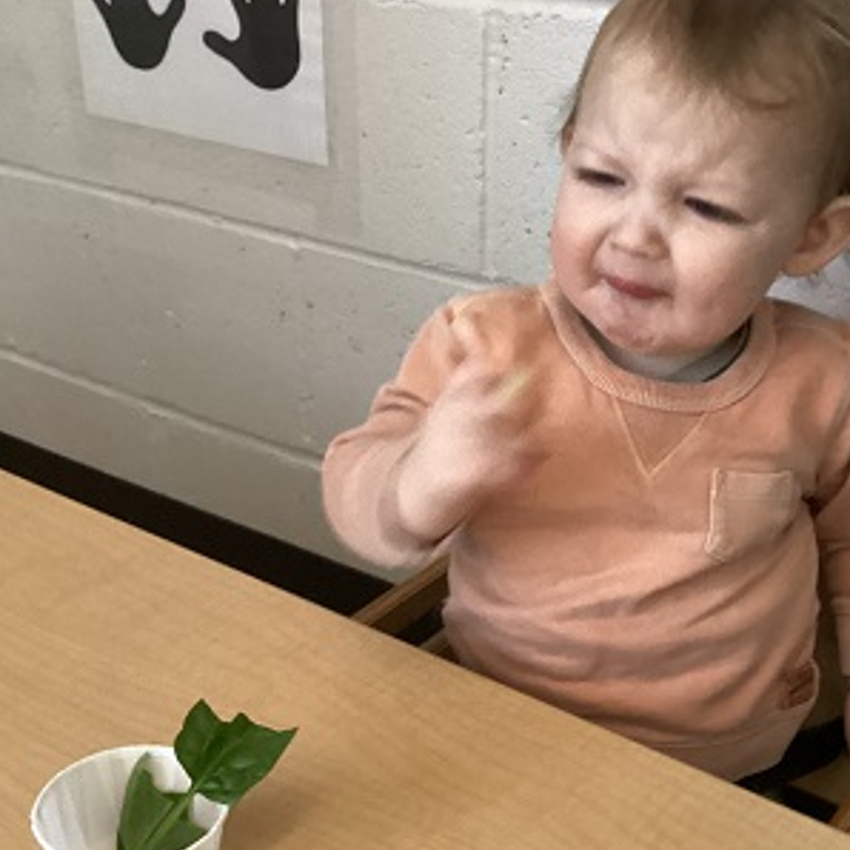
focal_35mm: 46
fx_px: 1278
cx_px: 506
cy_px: 496
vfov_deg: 36.7
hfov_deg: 36.7
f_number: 2.4
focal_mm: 3.3
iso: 400
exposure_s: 1/30
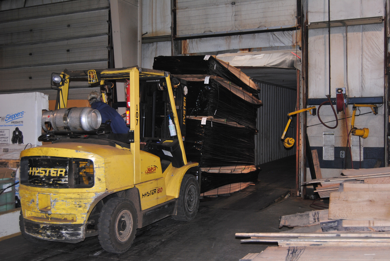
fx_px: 488
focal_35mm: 45
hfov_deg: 43.6
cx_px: 195
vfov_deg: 29.9
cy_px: 130
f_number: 4.2
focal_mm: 30
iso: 200
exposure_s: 1/60
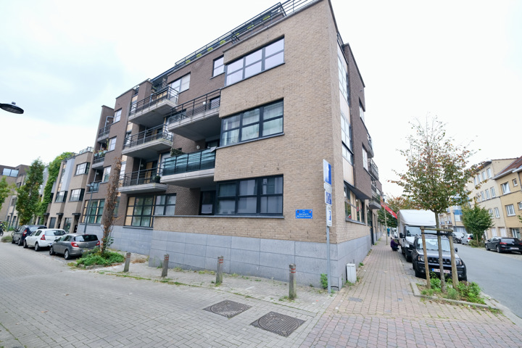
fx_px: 217
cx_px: 261
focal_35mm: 15
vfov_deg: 77.3
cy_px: 174
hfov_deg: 100.4
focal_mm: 10
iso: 320
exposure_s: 1/110
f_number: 5
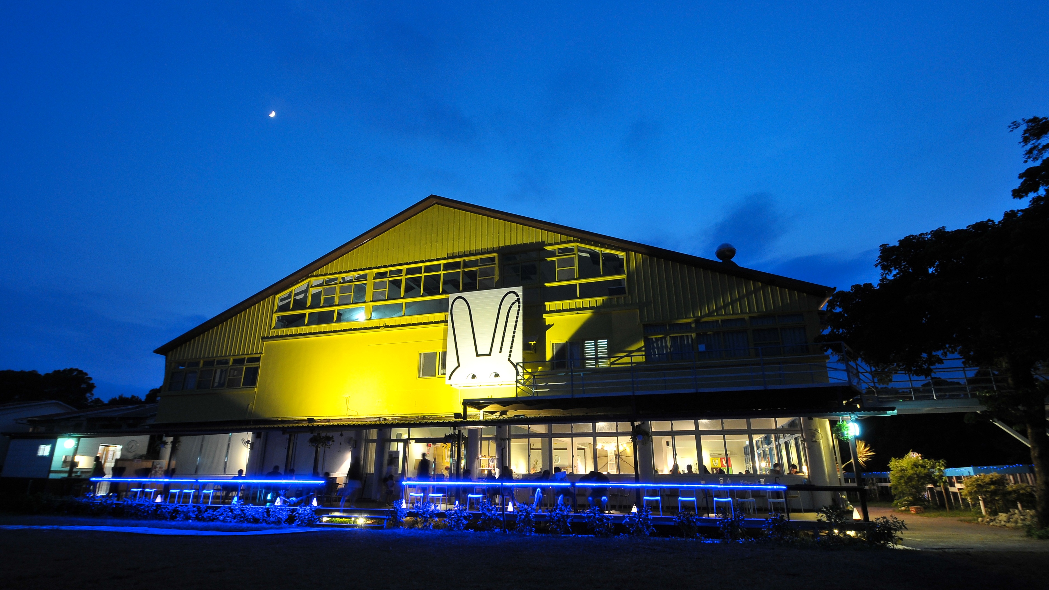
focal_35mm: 17
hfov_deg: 95.9
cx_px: 509
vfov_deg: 63.9
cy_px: 279
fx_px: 473
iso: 400
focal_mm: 10
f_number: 8
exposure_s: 1.5
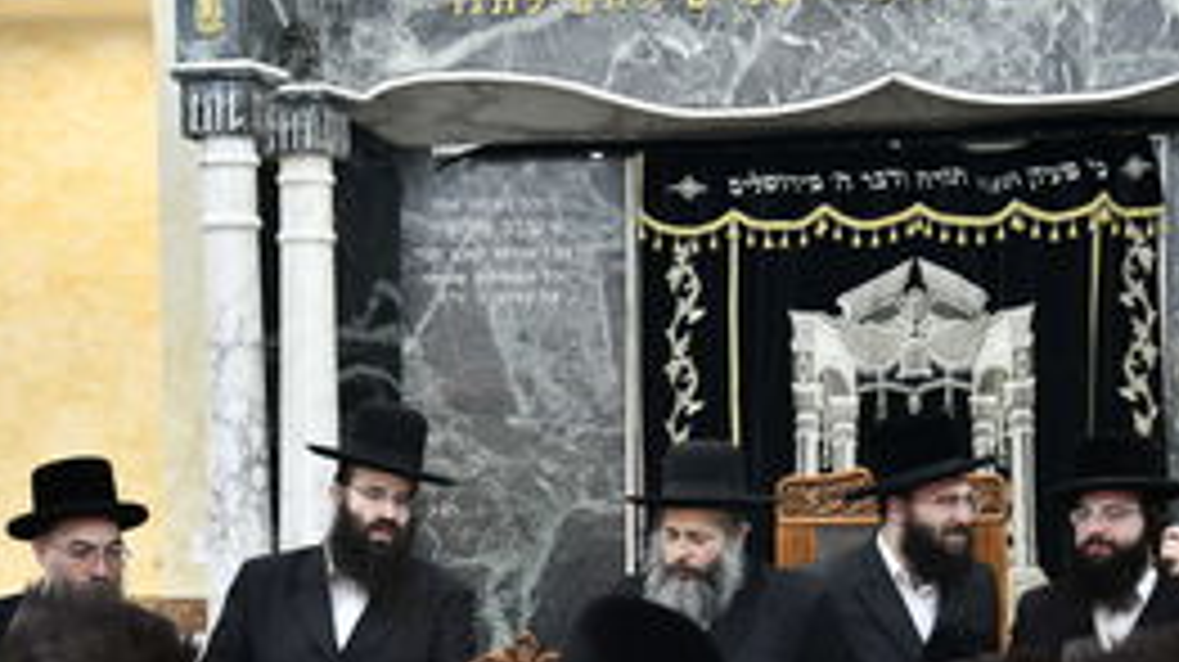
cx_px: 500
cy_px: 585
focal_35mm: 112
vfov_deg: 10.7
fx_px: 3499
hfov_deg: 19.1
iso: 1000
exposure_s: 1/200
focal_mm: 70
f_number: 5.6
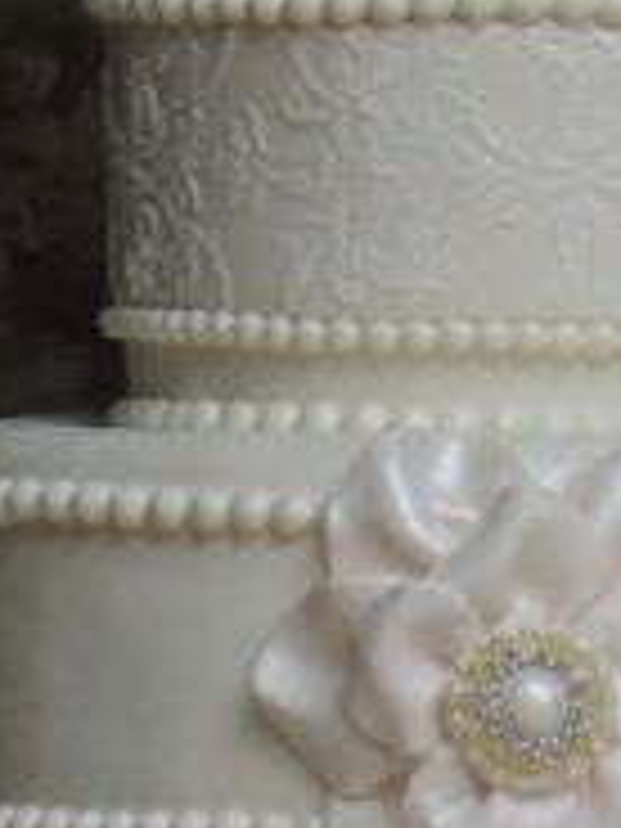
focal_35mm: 558
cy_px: 1188
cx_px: 580
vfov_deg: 3.5
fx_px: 13347
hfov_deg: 2.7
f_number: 4.3
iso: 800
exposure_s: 1/250
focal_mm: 24
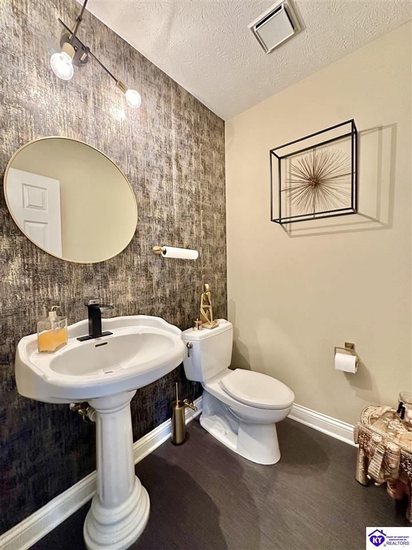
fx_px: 222
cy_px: 275
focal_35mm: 14
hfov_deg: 85.7
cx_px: 206
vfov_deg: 102.1
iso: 500
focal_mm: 2.22
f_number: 2.2
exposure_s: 1/60
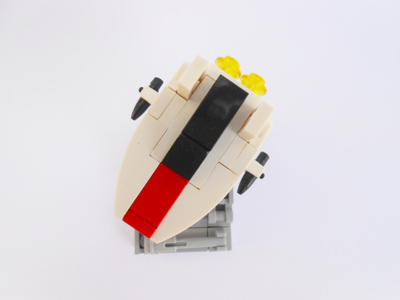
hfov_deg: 67.3
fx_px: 300
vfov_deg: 53.1
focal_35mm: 26
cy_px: 150
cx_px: 200
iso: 80
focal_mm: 4.6
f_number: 3.5
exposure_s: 1/500
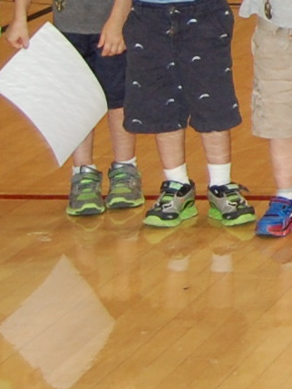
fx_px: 2612
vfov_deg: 8.3
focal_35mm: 232
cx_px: 961
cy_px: -196
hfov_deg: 5.8
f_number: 3.8
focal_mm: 23
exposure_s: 1/60
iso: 500
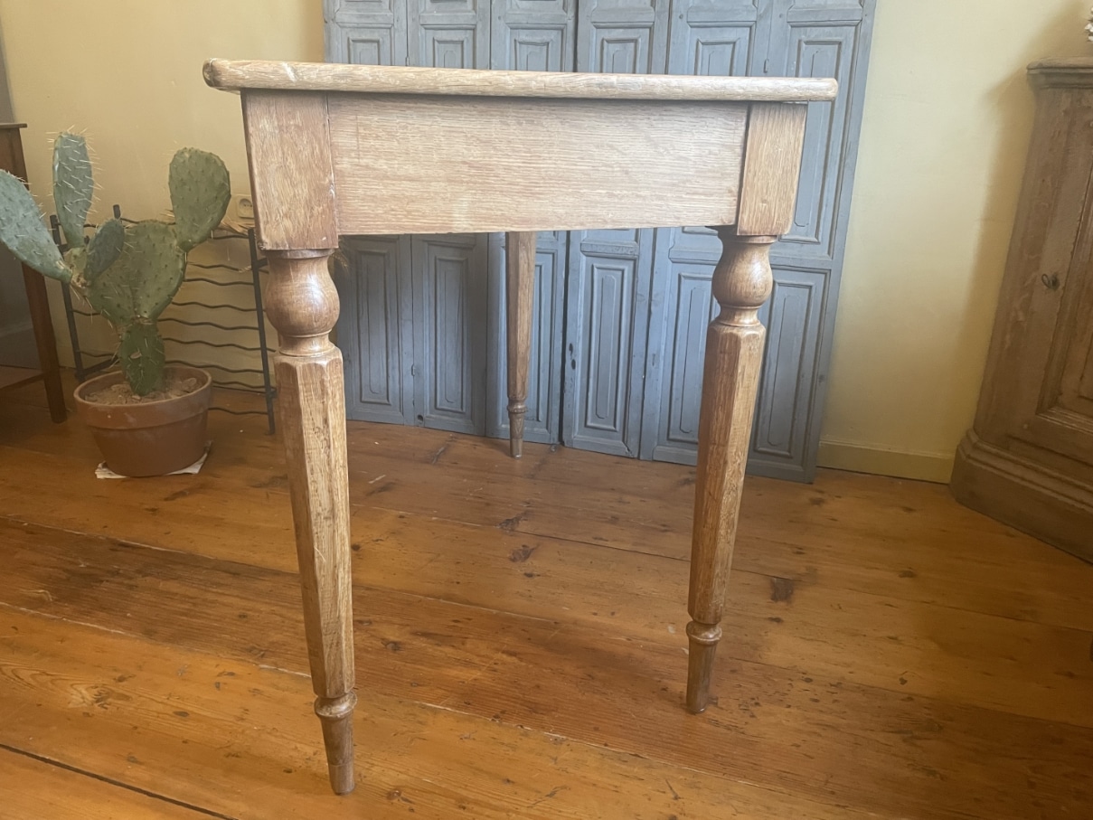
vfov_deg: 53.1
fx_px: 821
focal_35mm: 26
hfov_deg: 67.3
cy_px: 410
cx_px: 546
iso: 500
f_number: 1.6
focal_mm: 4.2
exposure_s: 1/50
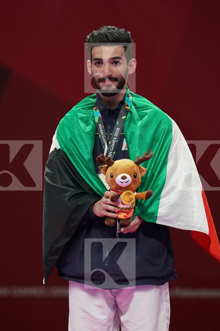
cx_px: 110
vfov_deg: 4.9
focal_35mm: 420
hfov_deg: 3.3
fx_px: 3850
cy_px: 166
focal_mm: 280
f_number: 4
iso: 2500
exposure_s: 1/500
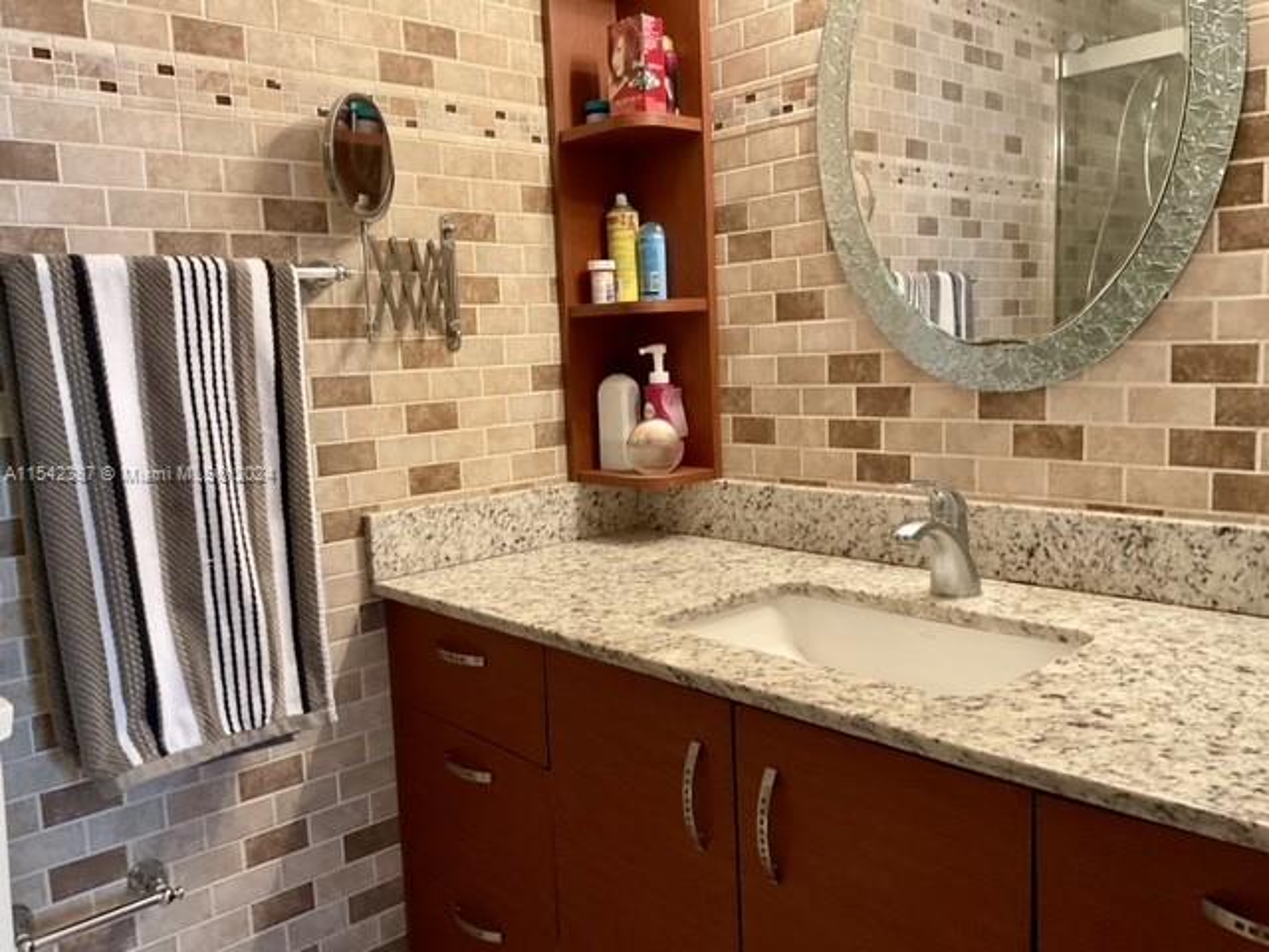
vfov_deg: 48.2
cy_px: 476
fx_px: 1063
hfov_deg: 61.7
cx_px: 634
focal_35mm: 29
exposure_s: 1/60
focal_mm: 3
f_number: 1.8
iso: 125
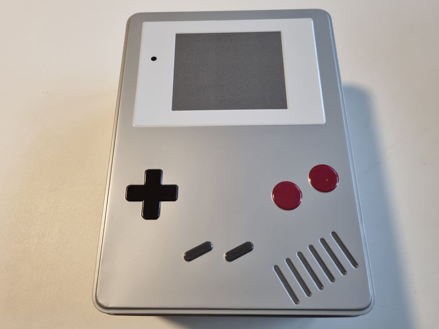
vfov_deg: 53.1
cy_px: 164
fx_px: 330
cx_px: 220
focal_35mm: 26
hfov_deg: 67.3
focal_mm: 5.4
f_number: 1.8
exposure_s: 1/60
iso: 250
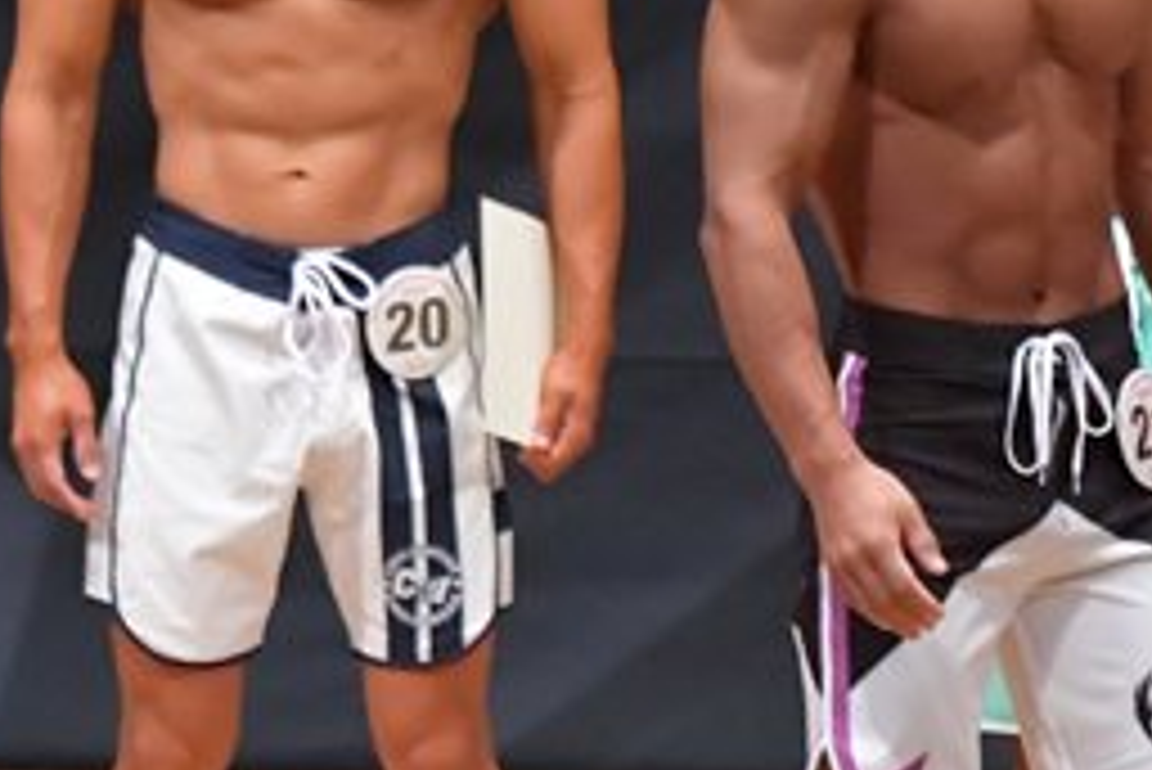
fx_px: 27598
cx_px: 1177
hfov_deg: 2.4
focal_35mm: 862
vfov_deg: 1.6
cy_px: 509
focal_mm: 190
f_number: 5.6
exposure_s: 1/400
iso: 8000
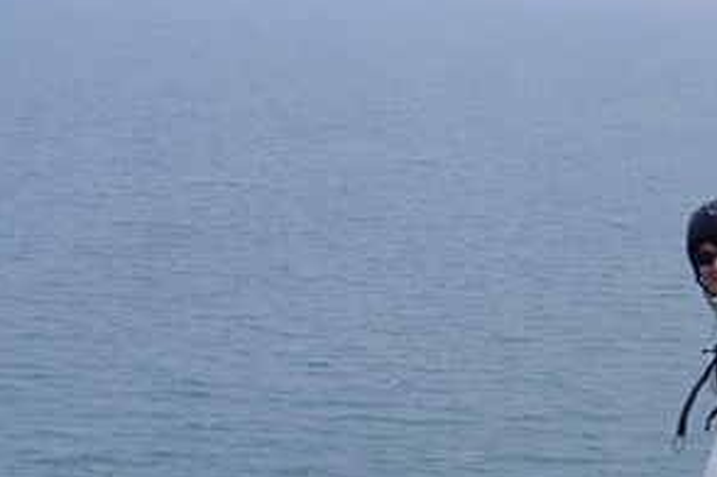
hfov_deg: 12.5
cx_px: 563
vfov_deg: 8.4
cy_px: 240
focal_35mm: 164
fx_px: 3264
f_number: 13
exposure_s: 1/125
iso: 100
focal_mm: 40
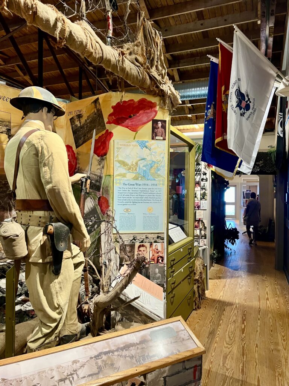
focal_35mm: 26
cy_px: 193
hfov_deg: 53.1
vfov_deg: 67.3
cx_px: 144
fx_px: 289
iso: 320
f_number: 1.5
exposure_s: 1/60
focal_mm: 5.7
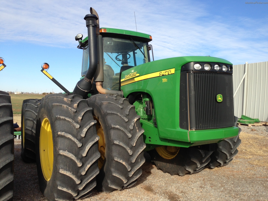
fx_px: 255
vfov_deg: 42.9
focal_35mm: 33
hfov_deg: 55.4
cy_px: 100
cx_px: 134
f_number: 2.4
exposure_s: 1/1130
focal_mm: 4.13
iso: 50
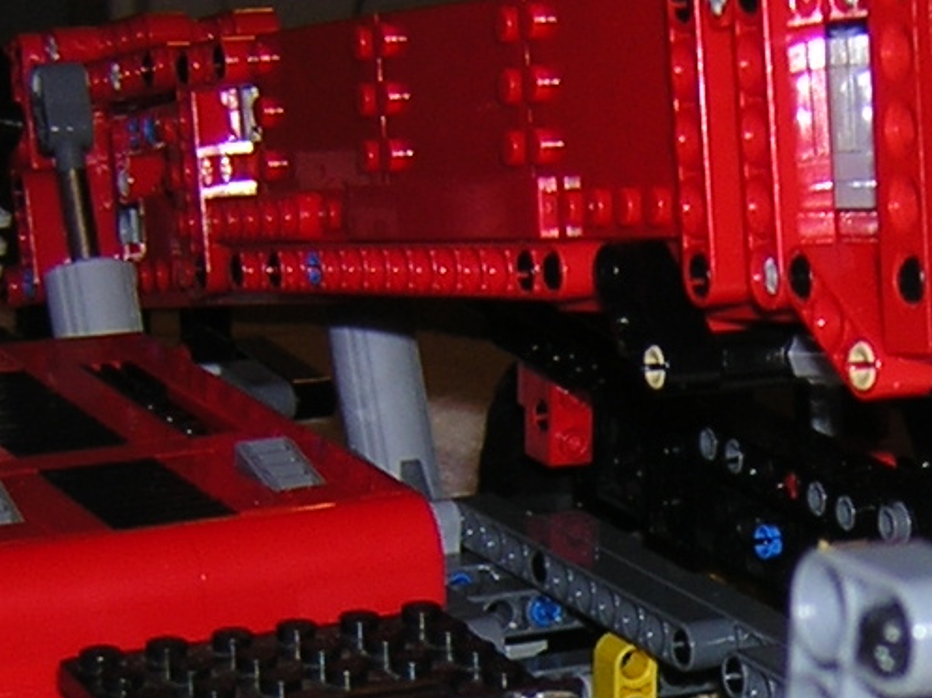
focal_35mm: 116
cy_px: 781
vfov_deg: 12.5
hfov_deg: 16.7
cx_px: 898
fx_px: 3121
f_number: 2.6
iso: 100
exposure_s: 1/60.1
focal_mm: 4.7
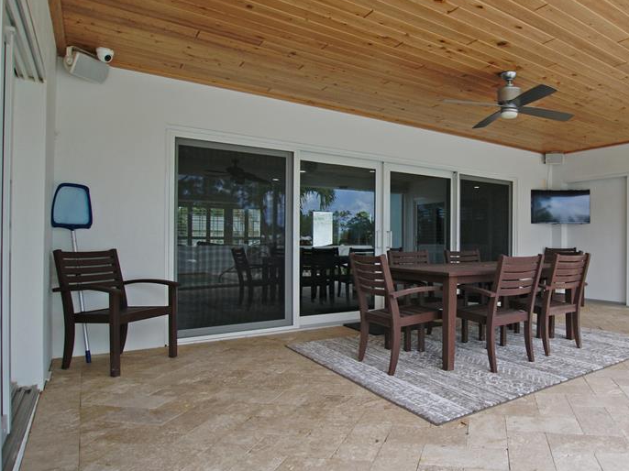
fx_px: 431
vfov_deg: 57.3
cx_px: 443
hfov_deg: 69.2
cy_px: 230
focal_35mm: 24
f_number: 9
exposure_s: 1/50
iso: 100
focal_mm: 11
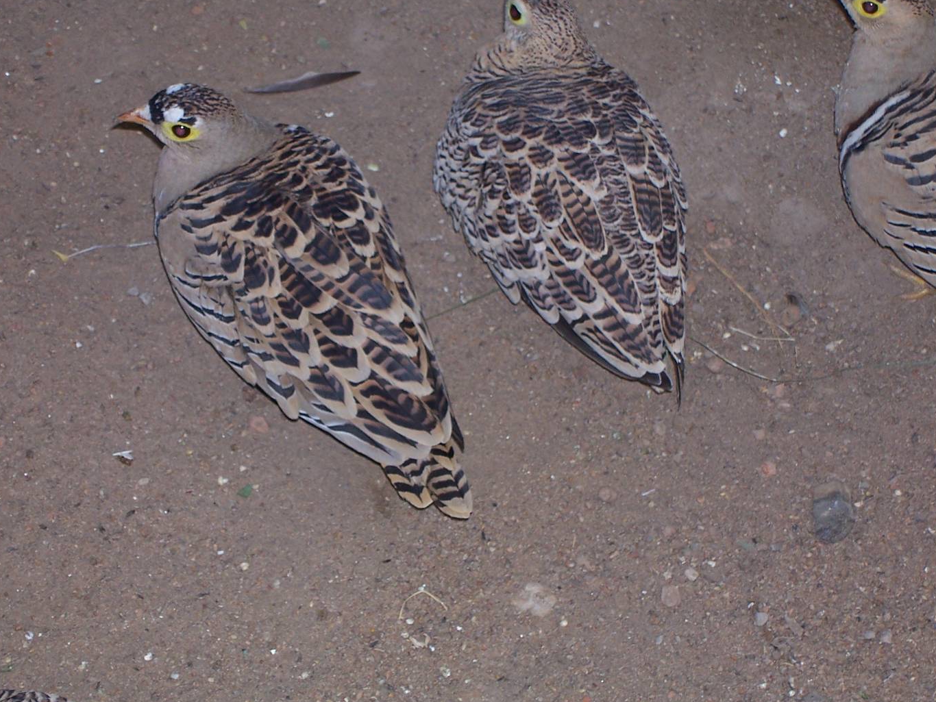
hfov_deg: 11.6
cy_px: 319
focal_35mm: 171
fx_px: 4625
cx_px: 408
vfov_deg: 8.7
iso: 80
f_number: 4.8
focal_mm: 25.1
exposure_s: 1/180
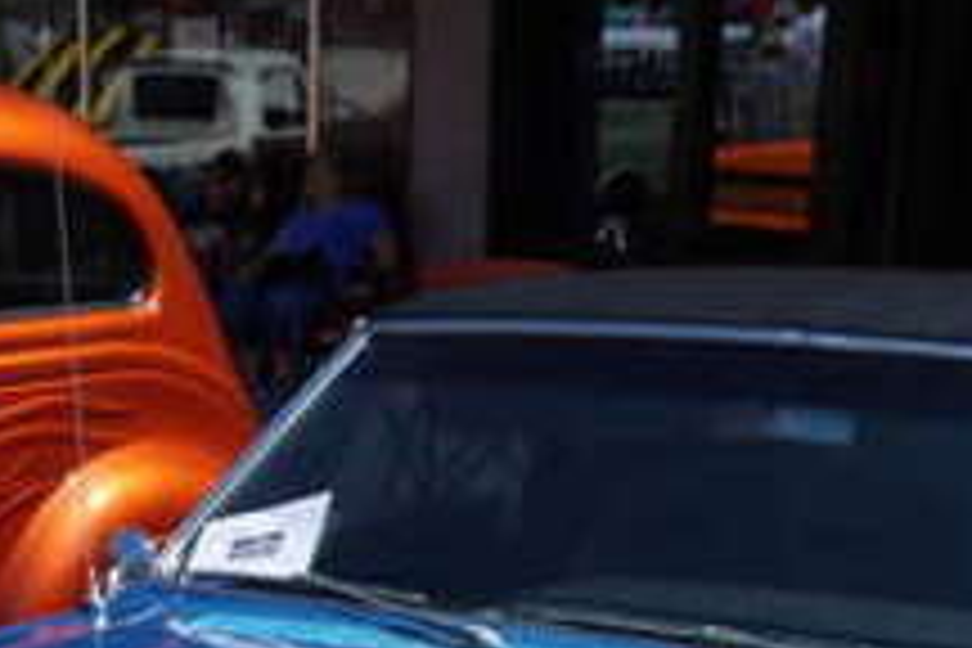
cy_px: 1141
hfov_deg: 22.7
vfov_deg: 13.8
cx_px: 306
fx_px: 2403
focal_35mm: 89
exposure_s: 1/320
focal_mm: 16
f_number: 8
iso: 100
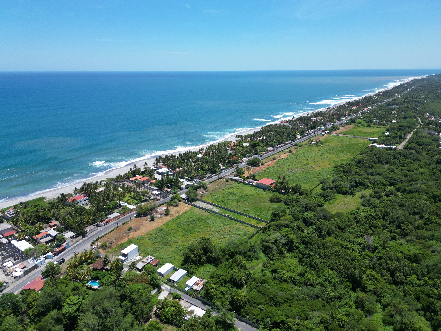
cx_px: 220
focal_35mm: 24
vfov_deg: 56.8
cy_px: 166
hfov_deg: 71.6
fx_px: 306
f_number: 1.7
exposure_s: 1/2500
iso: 110
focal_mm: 6.72
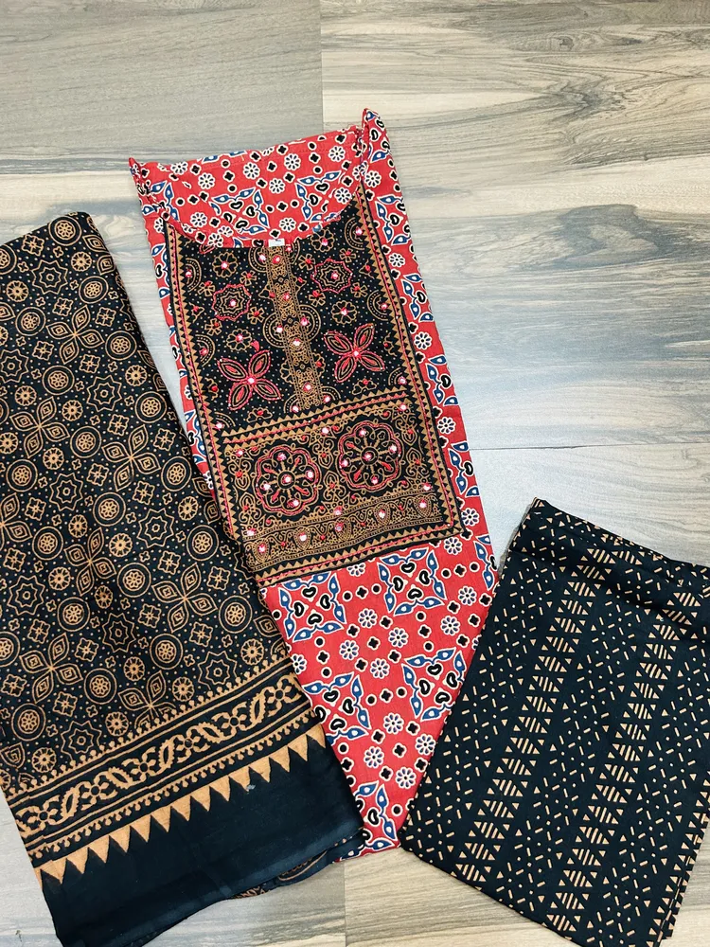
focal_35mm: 26
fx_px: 711
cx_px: 355
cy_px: 474
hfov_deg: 53.1
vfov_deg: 67.3
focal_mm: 5.7
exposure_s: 1/50
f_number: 1.5
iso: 160
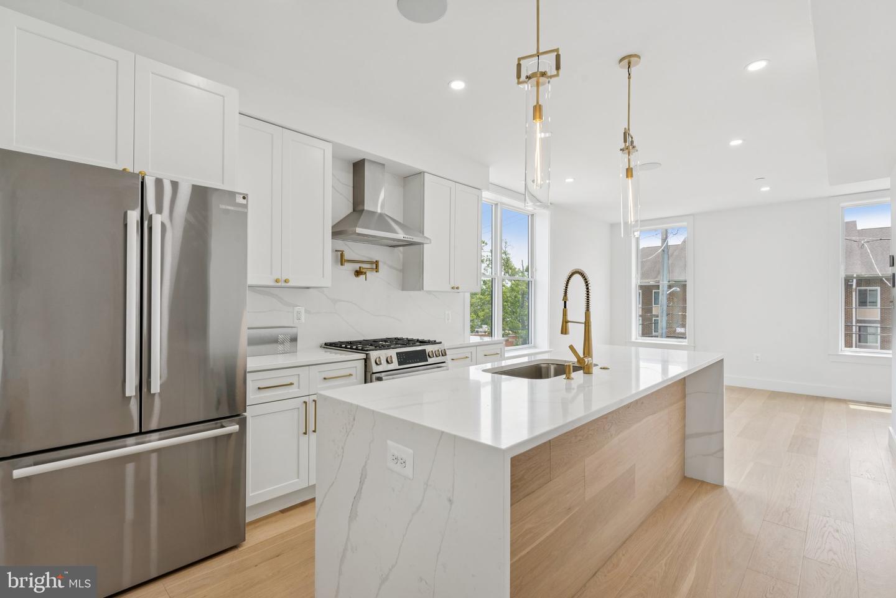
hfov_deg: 93.3
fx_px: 423
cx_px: 448
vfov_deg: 70.4
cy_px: 299
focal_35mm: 17
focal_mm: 17
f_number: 10
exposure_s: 1/15
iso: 100
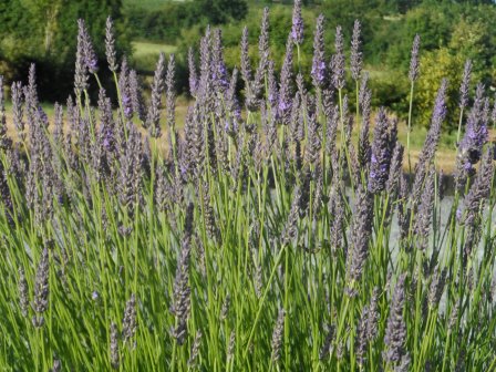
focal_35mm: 88
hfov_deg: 22.3
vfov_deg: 16.8
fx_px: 1261
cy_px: 186
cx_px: 248
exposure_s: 1/350
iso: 80
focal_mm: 14.3
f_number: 4.5
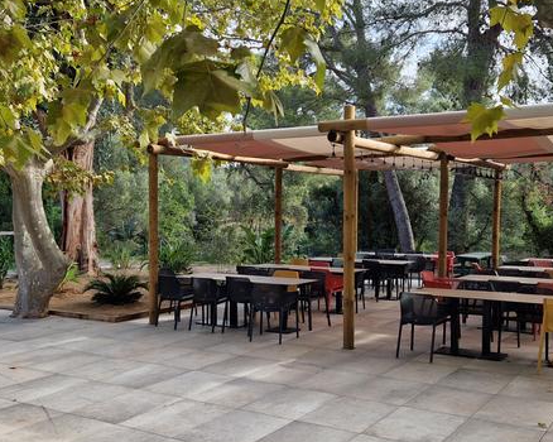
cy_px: 266
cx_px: 255
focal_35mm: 41
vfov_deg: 36.3
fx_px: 671
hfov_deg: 44.8
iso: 50
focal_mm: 5.4
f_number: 1.8
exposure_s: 1/274
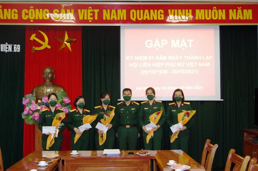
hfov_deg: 46.5
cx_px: 129
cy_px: 86
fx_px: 300
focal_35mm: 42
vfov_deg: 31.8
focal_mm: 28
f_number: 4
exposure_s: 1/125
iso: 1600
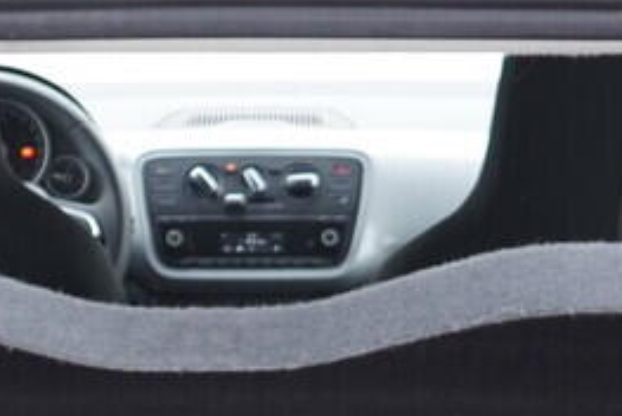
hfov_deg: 14.6
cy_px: 682
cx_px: 123
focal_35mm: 140
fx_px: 2422
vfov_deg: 9.5
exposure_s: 1/40
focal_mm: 24
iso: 320
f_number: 2.8
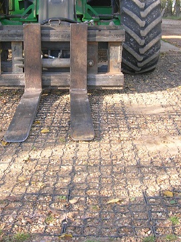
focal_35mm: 54
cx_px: 68
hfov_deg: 26.9
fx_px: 377
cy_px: 76
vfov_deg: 35.2
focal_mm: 5.7
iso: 50
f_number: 4.9
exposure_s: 1/43.5
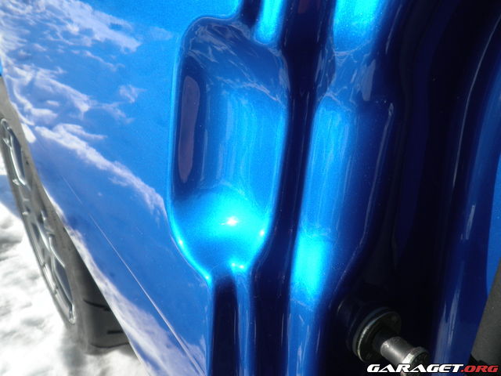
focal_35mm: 31
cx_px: 250
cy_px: 188
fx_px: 449
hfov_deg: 58.4
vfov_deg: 45.4
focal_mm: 5.5
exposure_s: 1/80
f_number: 8.4
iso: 64
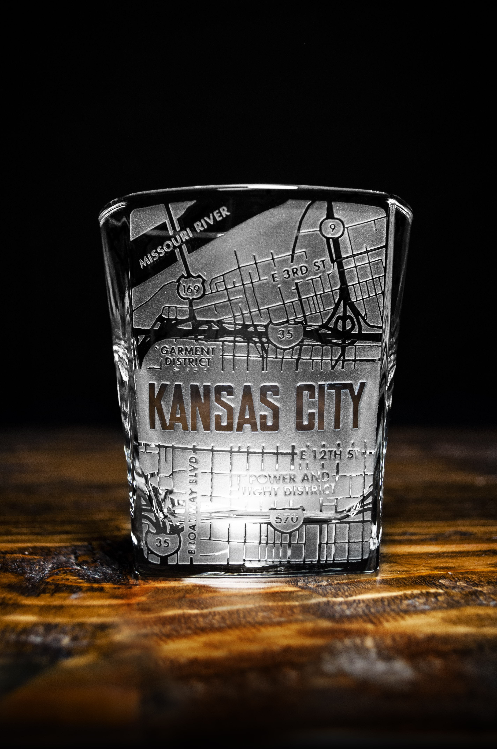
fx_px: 810
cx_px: 248
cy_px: 374
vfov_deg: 49.6
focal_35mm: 39
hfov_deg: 34.1
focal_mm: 26
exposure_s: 1/80
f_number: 4.5
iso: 400
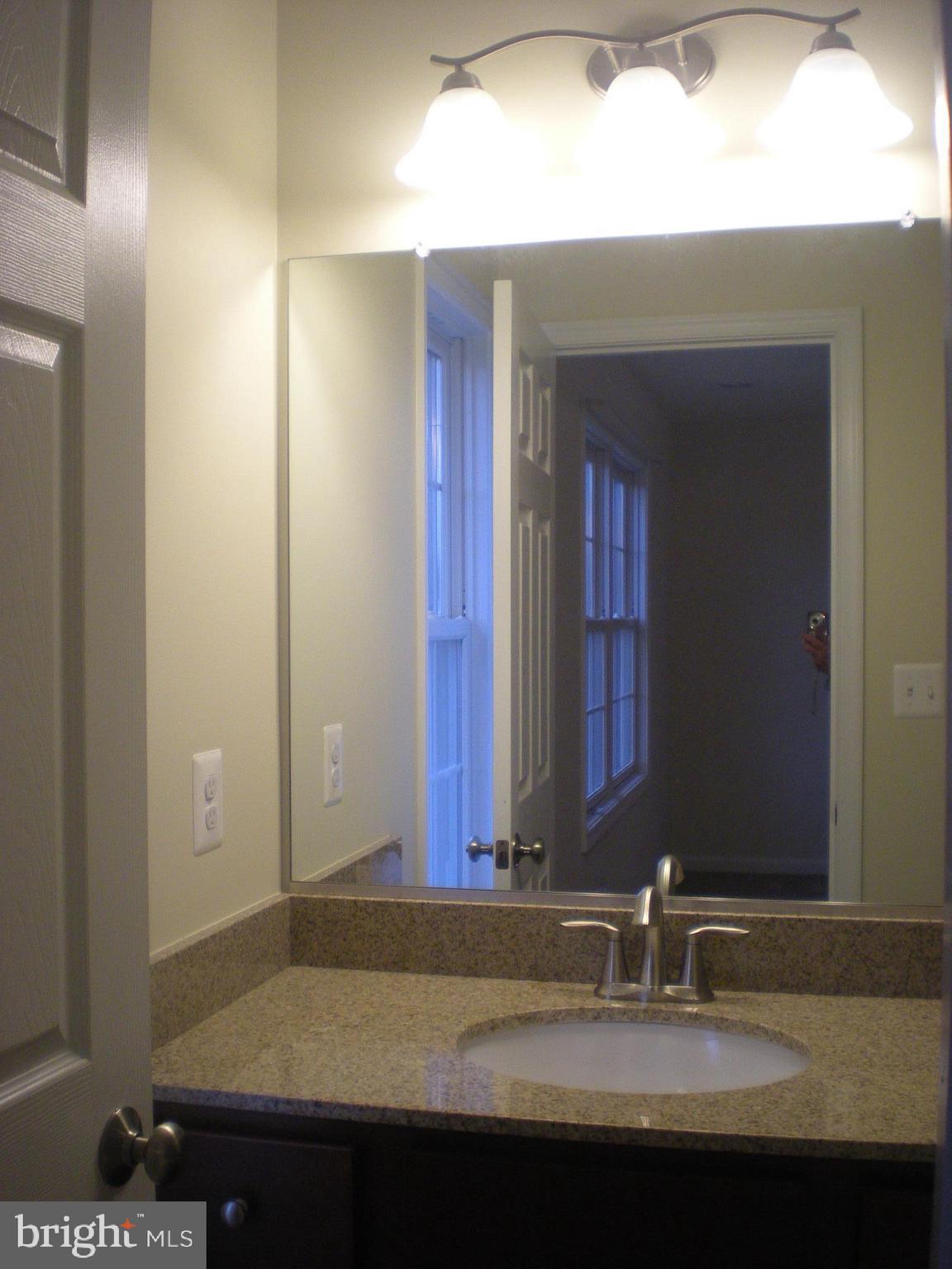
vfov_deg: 49.0
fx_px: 1393
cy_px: 634
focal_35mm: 38
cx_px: 476
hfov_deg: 37.7
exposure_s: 1/58.7
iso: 164
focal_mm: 6.3
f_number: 3.1
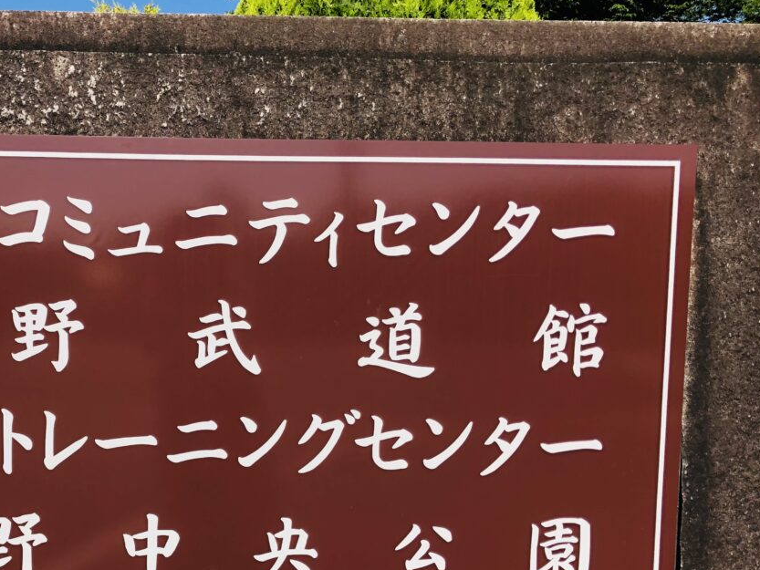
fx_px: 944
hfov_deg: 42.7
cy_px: 389
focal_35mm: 43
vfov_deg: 33.3
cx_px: 203
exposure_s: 1/2433
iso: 20
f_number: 1.8
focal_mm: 3.99
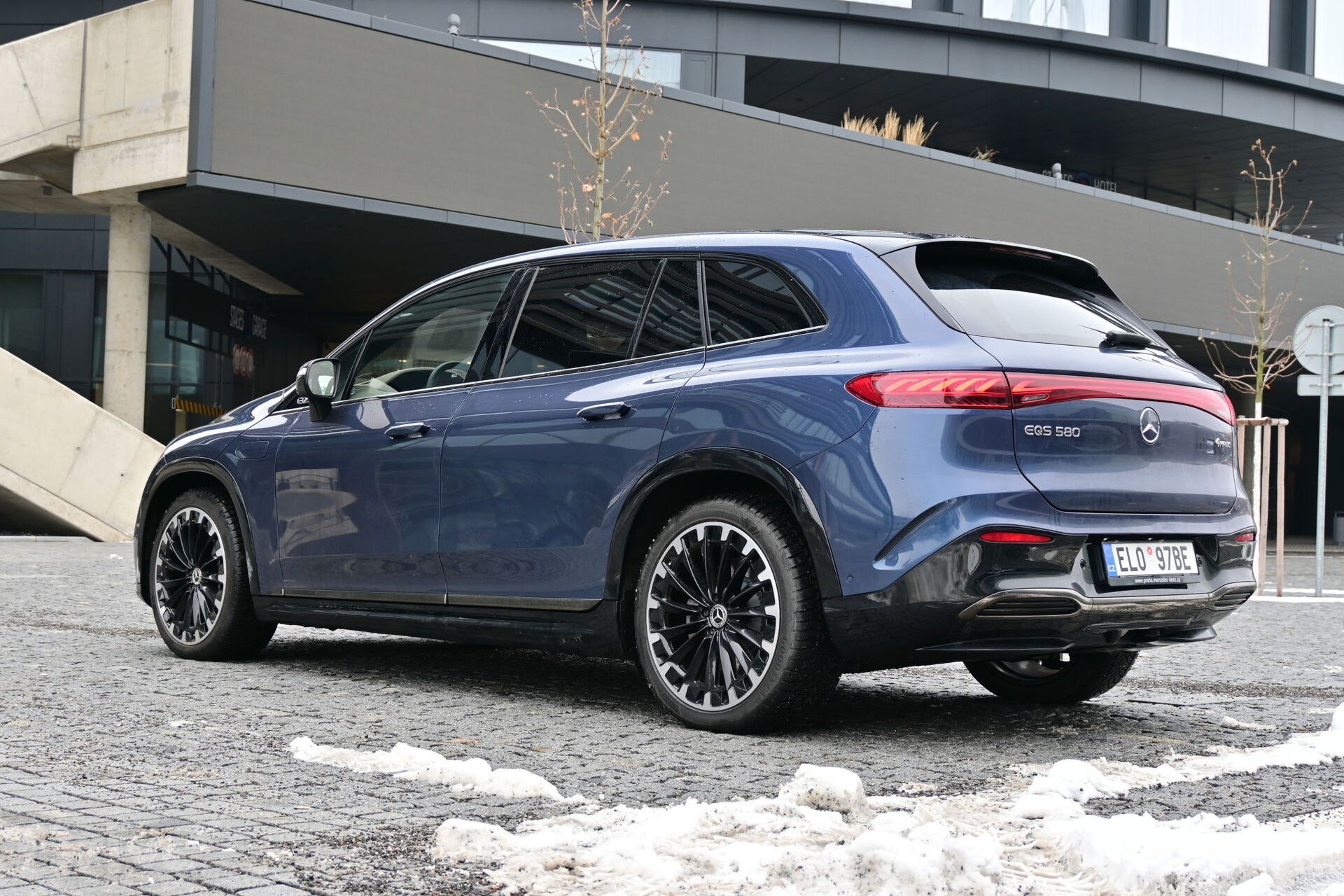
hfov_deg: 40.0
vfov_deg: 27.3
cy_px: 448
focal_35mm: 50
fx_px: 1848
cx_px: 672
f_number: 5
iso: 100
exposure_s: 1/50
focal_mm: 33
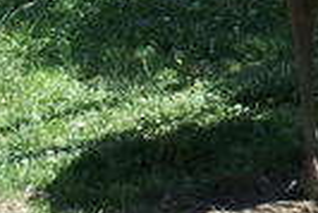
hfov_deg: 6.8
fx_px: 2644
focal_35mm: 299
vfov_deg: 4.6
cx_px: 447
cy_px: -163
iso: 100
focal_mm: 17.8
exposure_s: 1/640
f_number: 3.5
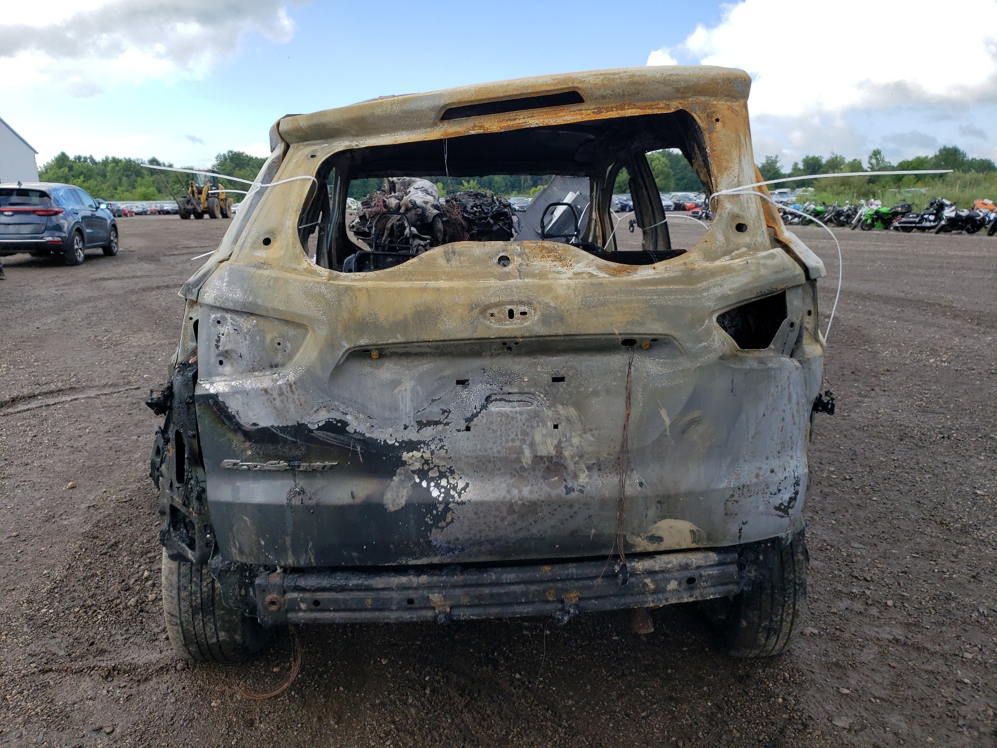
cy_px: 374
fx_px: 749
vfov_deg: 53.1
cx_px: 498
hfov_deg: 67.3
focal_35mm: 26
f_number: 1.5
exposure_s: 1/1250
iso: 50
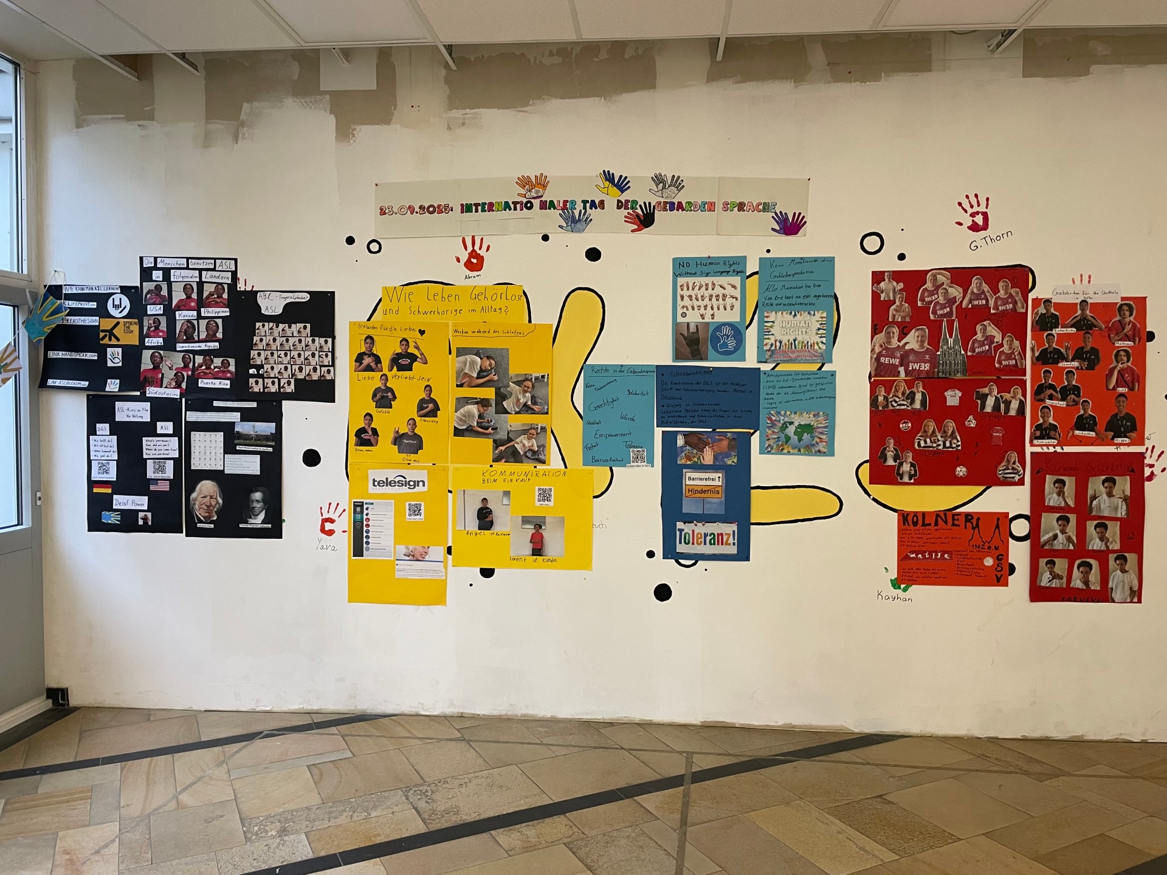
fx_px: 877
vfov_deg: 53.1
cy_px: 438
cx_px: 584
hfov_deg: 67.3
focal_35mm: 26
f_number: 1.6
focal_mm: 4.2
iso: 160
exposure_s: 1/50
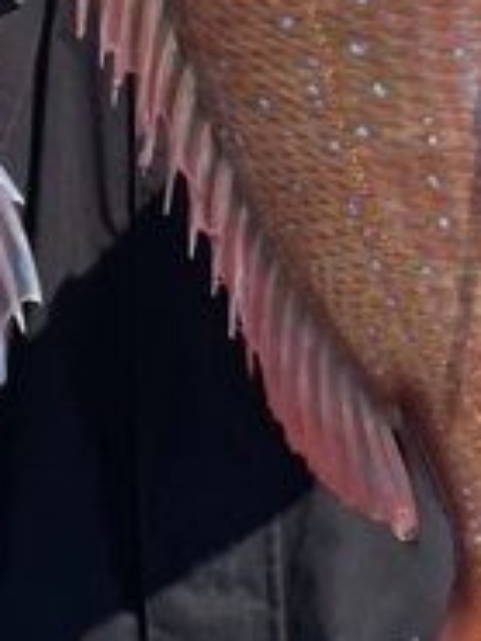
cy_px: -225
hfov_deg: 12.4
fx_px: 2221
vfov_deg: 15.5
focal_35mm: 120
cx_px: 225
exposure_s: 1/4292
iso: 32
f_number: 1.6
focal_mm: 4.2
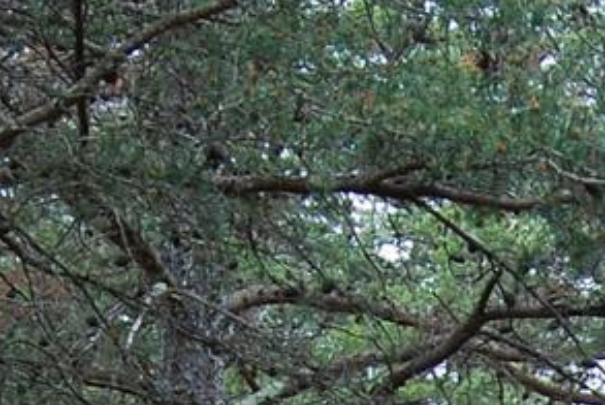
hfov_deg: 10.5
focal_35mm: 189
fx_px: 3179
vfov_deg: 6.9
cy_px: 951
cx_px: 869
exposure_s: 1/60
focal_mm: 18
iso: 200
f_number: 6.3
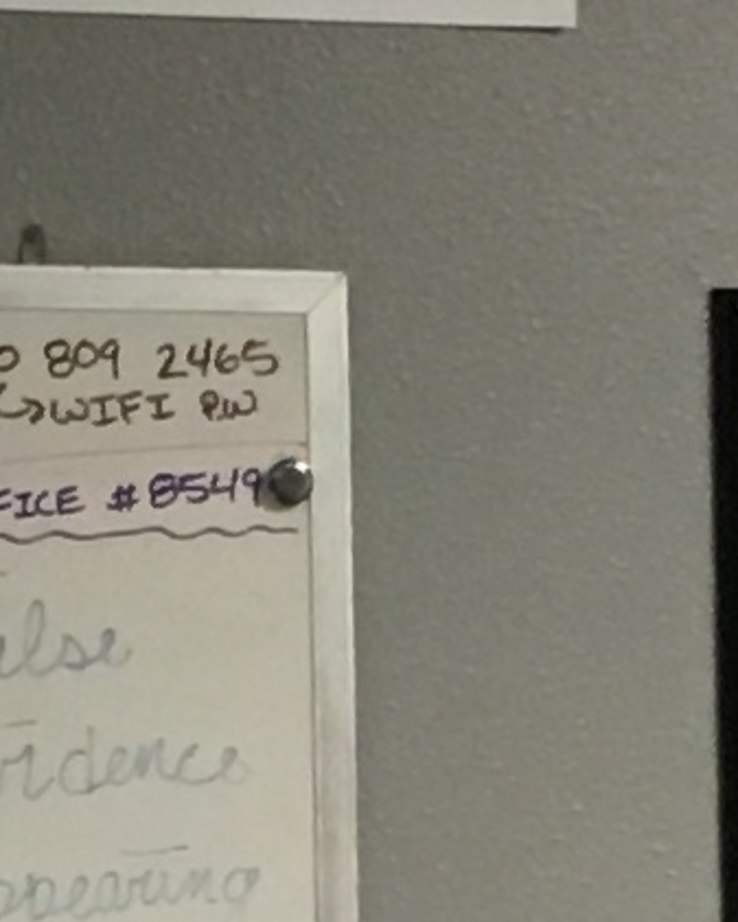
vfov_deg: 6.8
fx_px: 7396
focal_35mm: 271
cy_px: 2081
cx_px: 637
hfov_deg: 5.7
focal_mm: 4.15
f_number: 2.2
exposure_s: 1/30
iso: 100
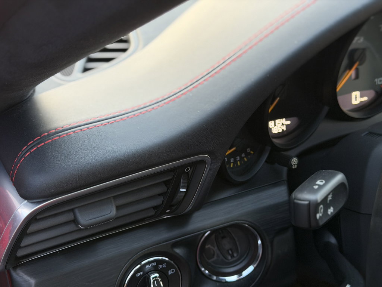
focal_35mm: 48
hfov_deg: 39.7
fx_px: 530
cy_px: 144
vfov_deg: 30.3
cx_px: 191
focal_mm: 6.76
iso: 125
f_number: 1.78
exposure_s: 1/60
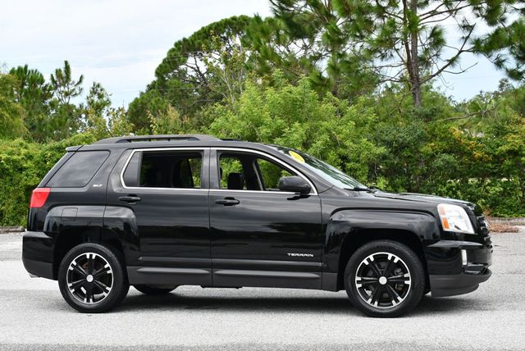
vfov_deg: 20.1
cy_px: 176
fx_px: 993
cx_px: 262
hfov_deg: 29.6
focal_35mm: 68
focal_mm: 34
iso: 160
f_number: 8
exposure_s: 1/250
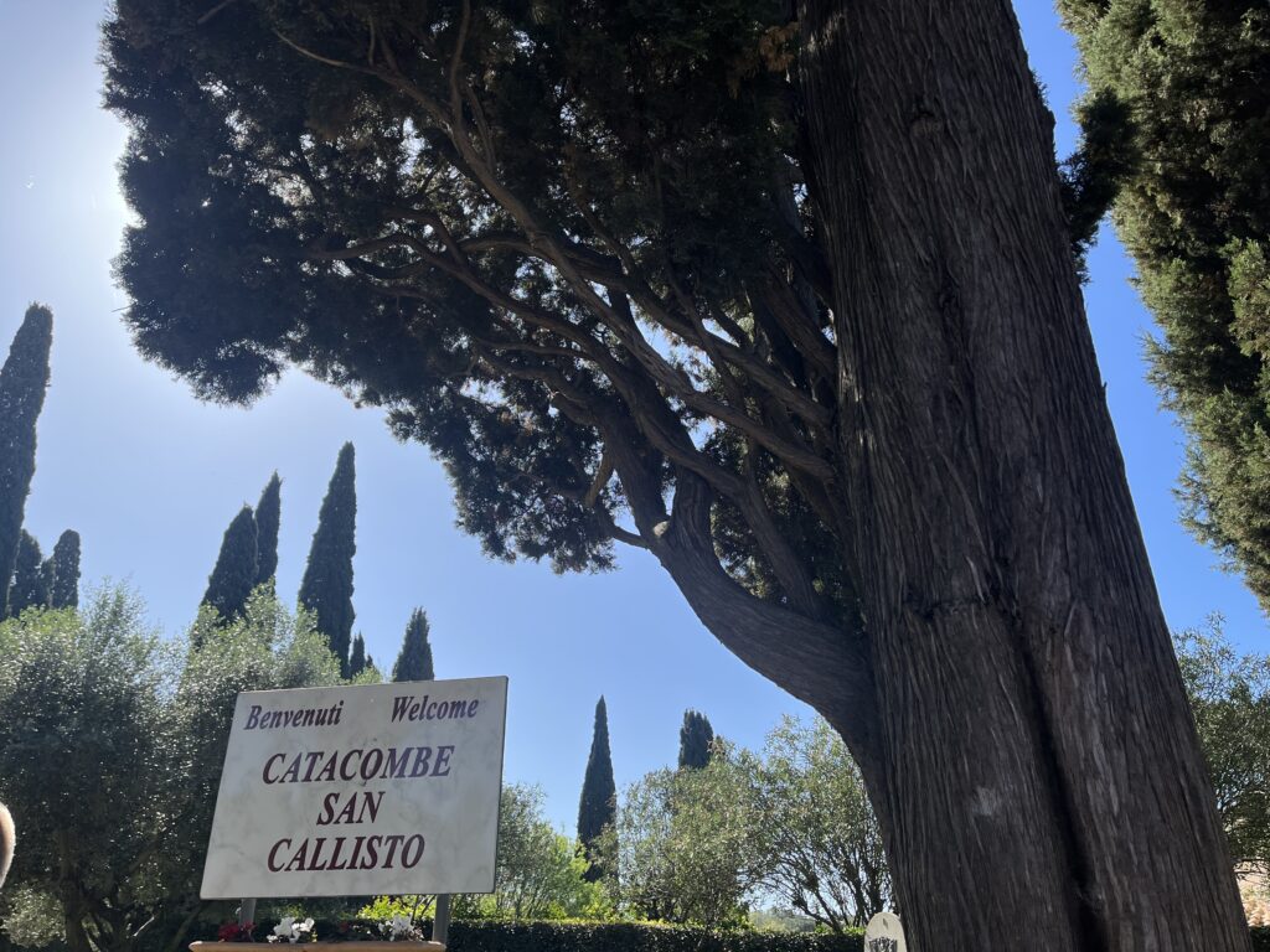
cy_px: 476
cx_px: 635
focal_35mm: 26
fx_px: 954
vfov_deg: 53.1
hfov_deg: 67.3
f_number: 1.6
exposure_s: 1/2222
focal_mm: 5.1
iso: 50
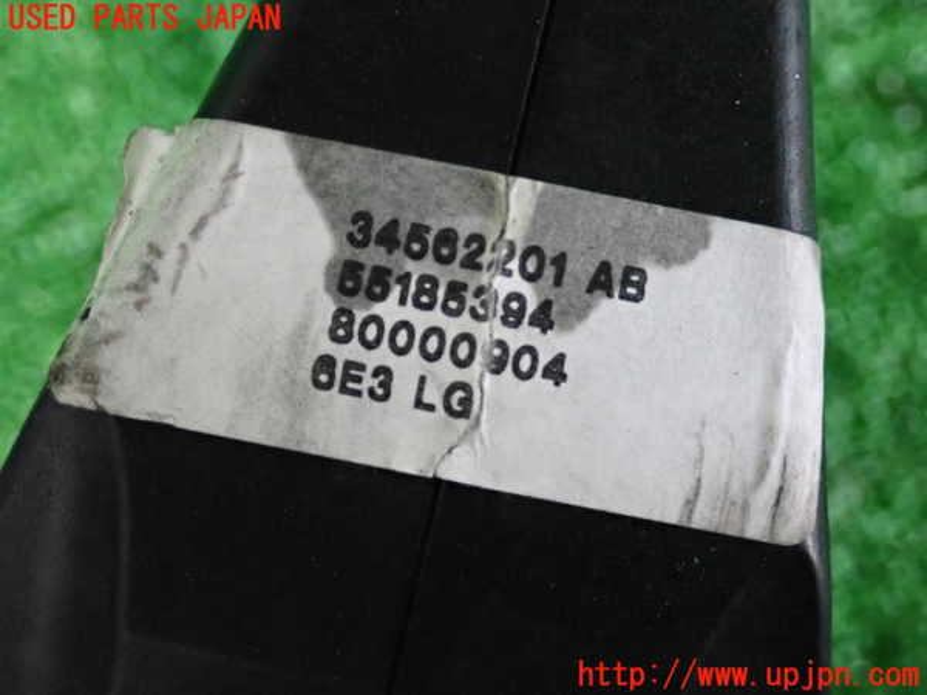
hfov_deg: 35.5
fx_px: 1446
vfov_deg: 27.0
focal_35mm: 54
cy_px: 348
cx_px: 464
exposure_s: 1/100
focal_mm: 9.65
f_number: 3.3
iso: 3200
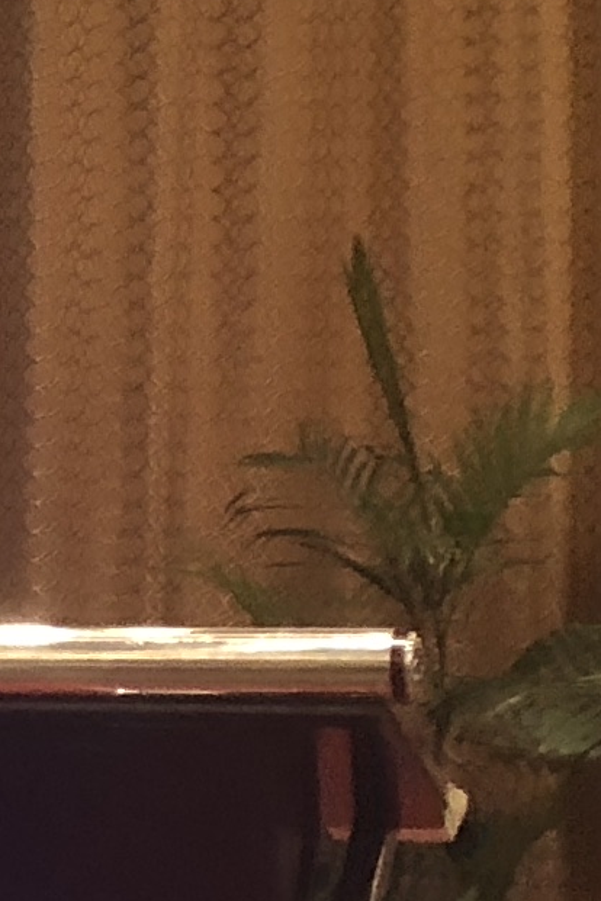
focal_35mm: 189
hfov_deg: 5.9
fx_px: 4733
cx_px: -1953
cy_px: 593
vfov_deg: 10.9
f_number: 1.8
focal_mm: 4
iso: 64
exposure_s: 1/15
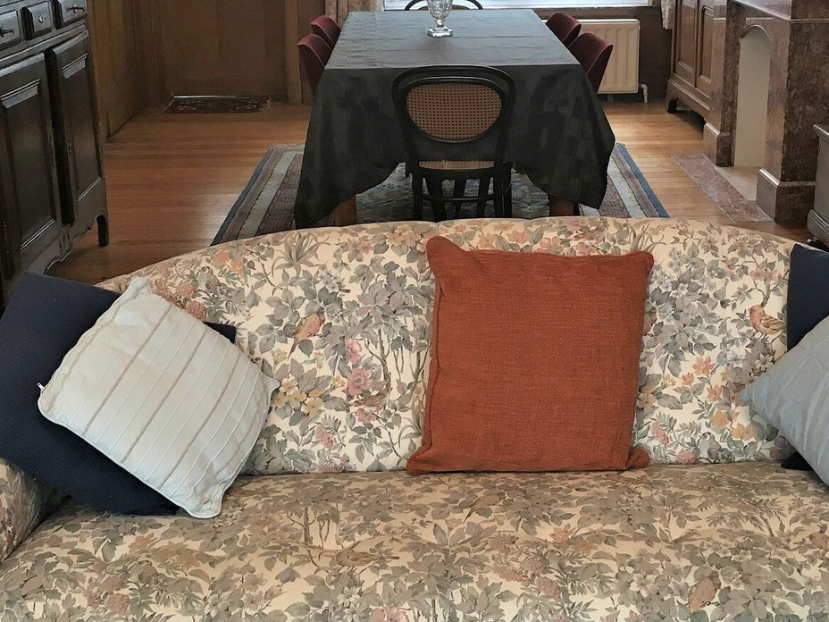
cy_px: 206
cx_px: 479
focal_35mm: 50
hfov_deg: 38.1
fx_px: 1197
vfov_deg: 28.9
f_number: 2.2
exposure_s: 1/33
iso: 64
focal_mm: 4.15
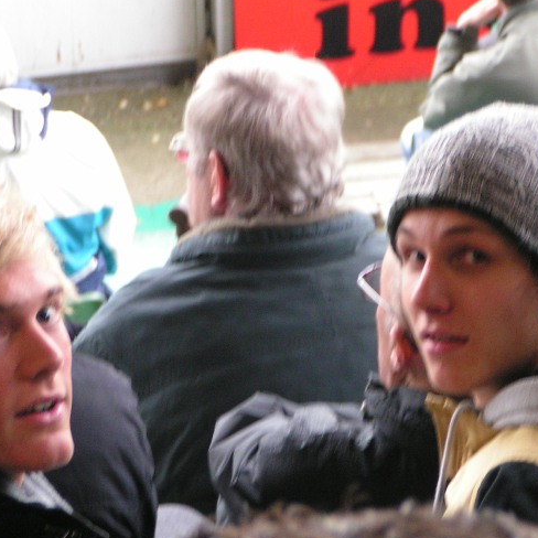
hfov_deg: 8.5
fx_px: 3640
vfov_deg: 8.5
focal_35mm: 207
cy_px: 320
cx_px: 250
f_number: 3.5
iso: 200
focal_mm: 21.9
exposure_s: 1/25
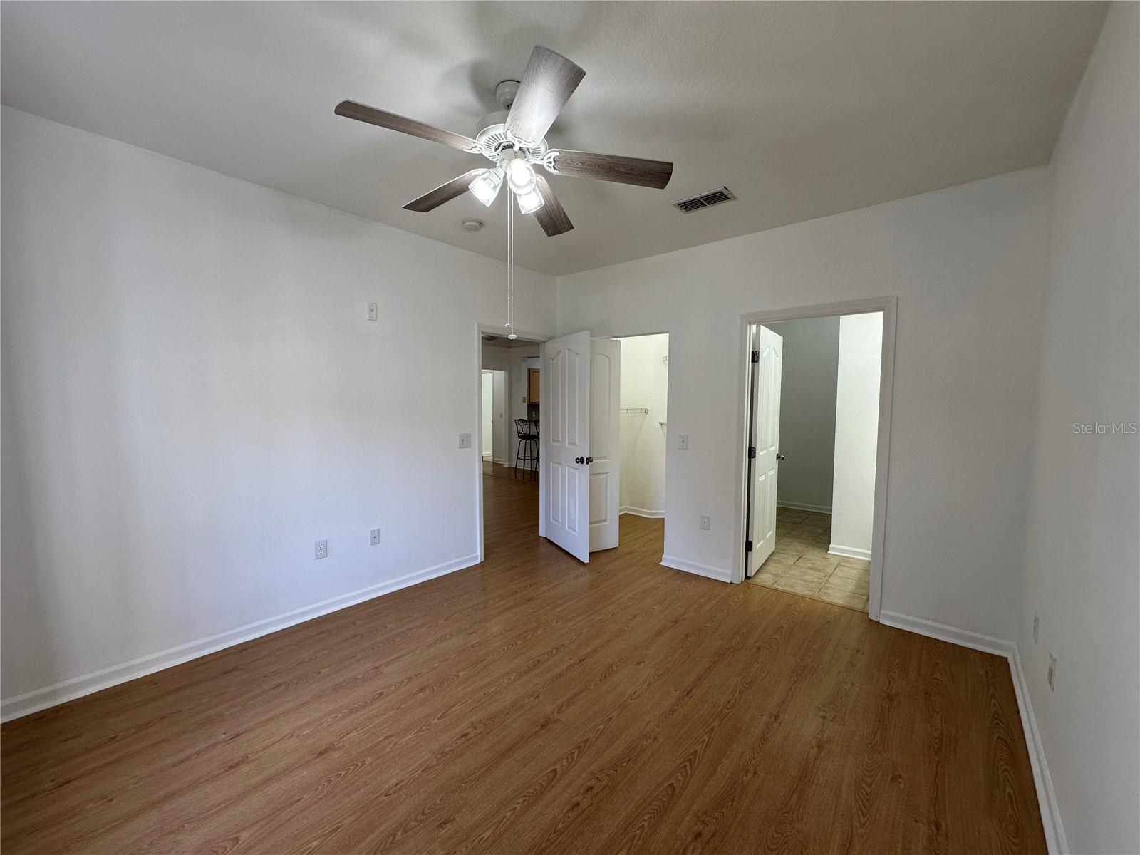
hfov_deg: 102.1
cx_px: 570
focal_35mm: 14
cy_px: 428
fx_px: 461
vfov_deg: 85.7
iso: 100
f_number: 2.2
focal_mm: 2.22
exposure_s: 1/120
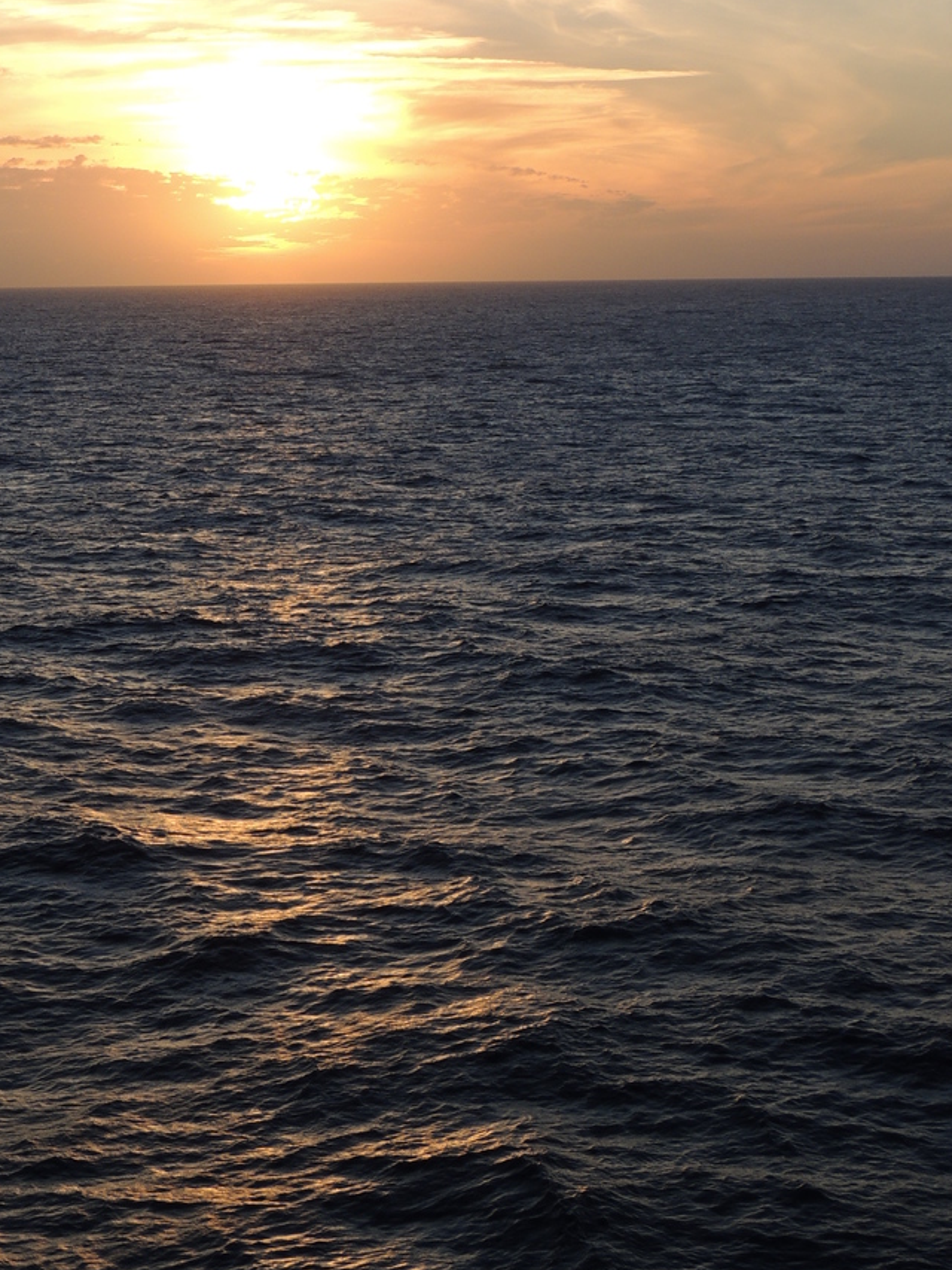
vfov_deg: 25.9
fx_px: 2749
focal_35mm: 75
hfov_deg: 19.5
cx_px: 280
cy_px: 476
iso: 100
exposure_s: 1/500
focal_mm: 8.9
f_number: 3.6
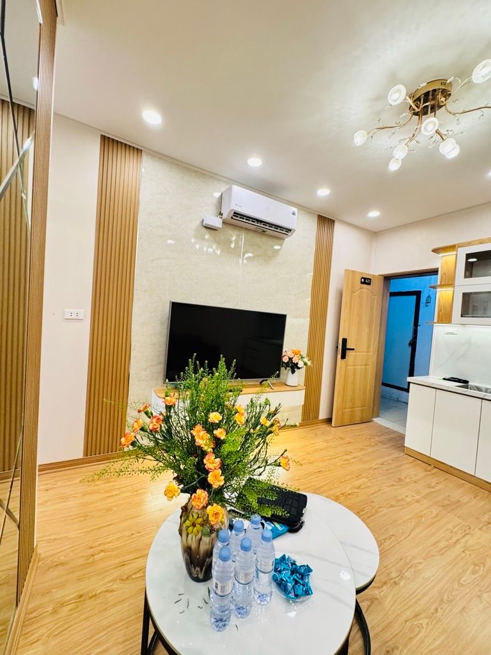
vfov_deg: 102.1
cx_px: 246
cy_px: 328
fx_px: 265
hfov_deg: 85.7
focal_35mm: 14
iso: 250
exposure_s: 1/100
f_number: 2.2
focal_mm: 2.22
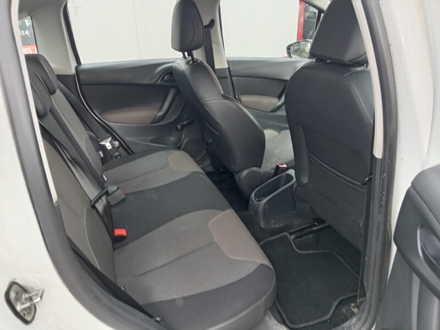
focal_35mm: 25
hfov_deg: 69.4
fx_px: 318
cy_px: 165
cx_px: 220
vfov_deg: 54.9
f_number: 1.8
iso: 122
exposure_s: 1/33.3
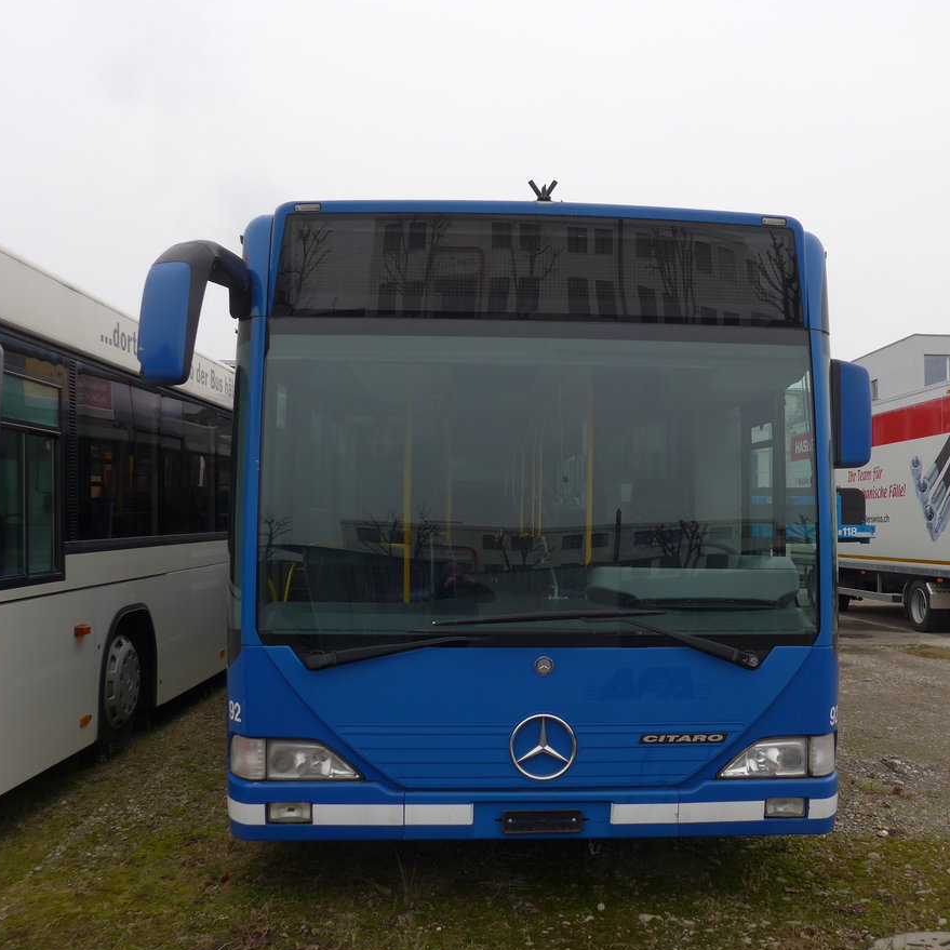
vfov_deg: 47.2
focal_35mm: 35
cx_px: 535
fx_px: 1087
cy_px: 481
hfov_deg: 47.1
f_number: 2.8
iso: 80
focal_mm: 6
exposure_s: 1/125
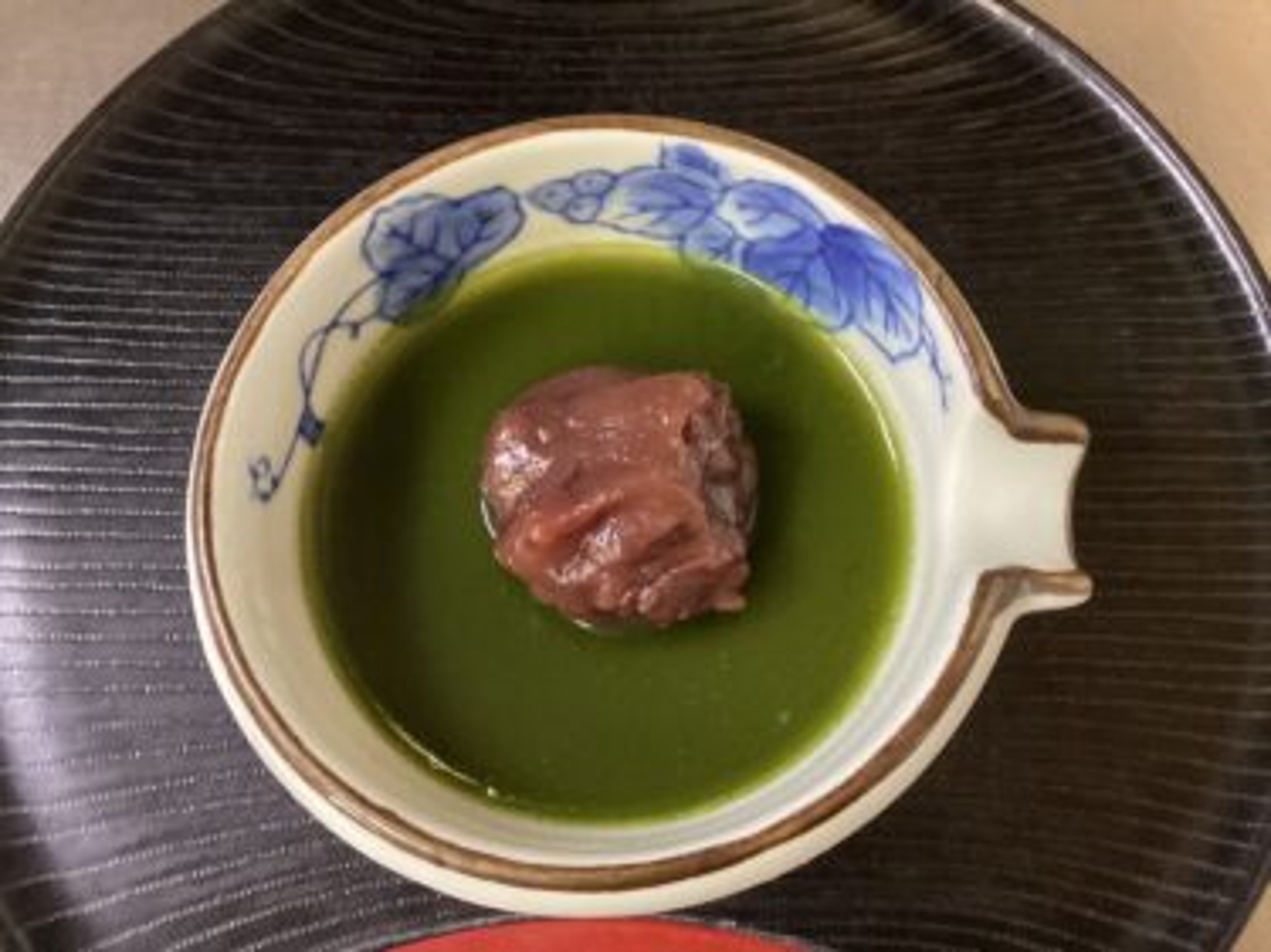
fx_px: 1138
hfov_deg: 58.4
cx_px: 636
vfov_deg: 45.4
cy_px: 476
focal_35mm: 31
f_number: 2.4
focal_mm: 3.3
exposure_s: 1/40
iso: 320
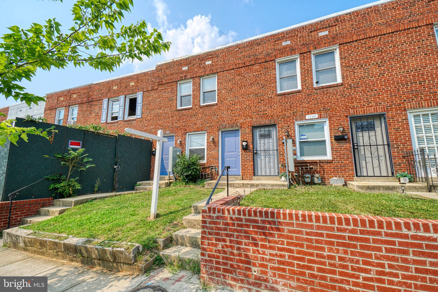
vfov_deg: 77.3
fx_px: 182
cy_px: 146
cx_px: 219
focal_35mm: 15
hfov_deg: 100.4
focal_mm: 10
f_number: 11
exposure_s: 1/125
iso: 100
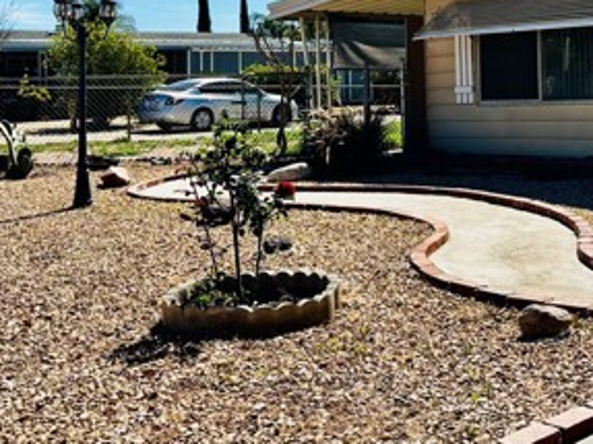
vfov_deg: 24.5
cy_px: 45
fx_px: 993
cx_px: 488
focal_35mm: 58
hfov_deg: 32.2
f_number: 1.6
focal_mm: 5.96
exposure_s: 1/4255
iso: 50
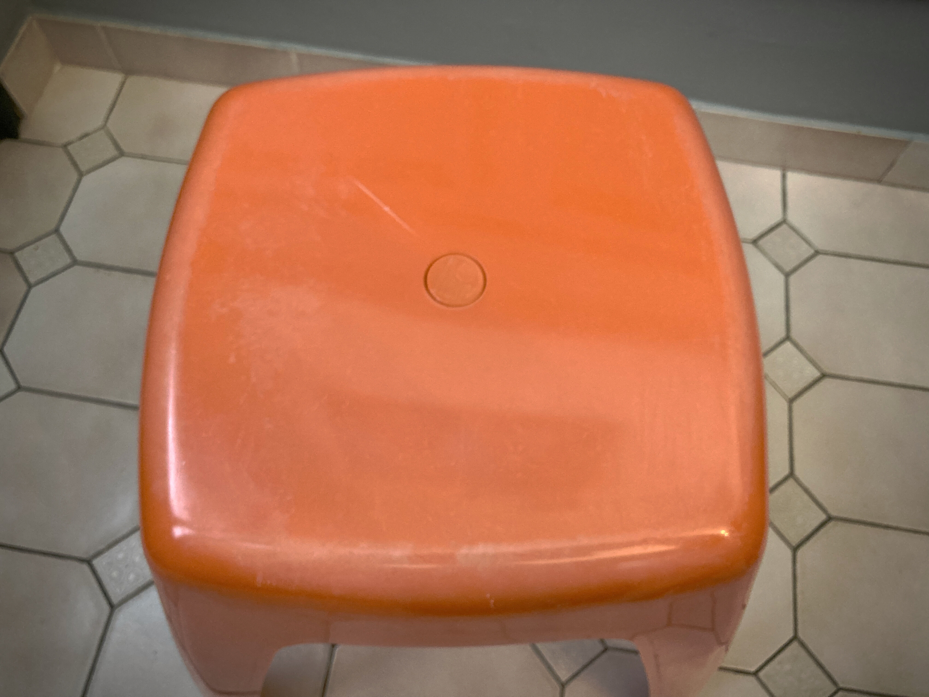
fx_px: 751
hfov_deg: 63.4
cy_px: 348
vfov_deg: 49.7
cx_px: 464
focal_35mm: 28
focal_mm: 3.99
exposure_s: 1/50
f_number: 1.8
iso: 250
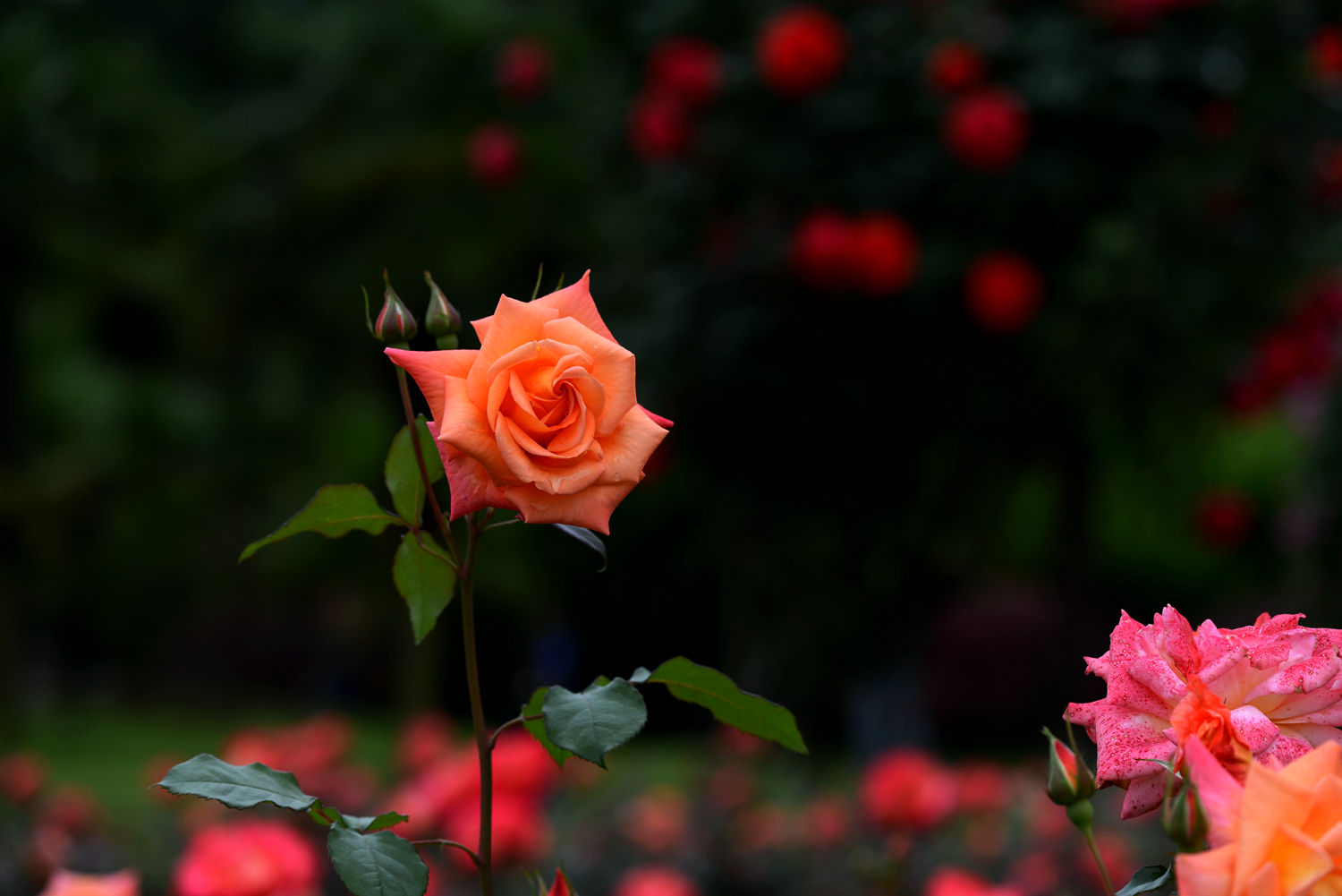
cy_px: 448
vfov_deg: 13.0
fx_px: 3915
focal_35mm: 105
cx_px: 671
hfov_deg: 19.5
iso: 160
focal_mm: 105
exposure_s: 1/400
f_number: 5.6
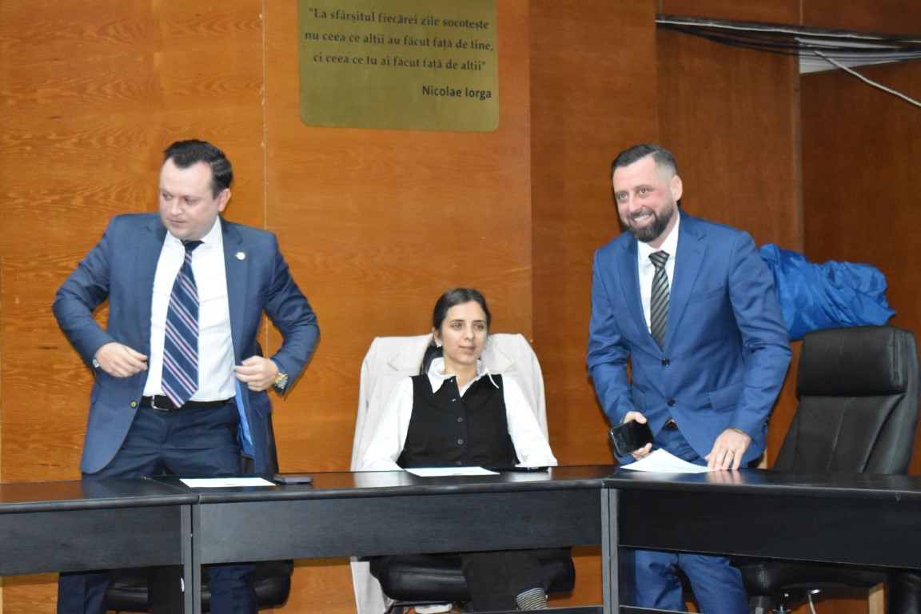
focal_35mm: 82
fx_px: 2110
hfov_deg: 24.6
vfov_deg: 16.6
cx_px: 460
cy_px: 307
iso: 5000
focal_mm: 55
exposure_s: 1/60
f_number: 5.6
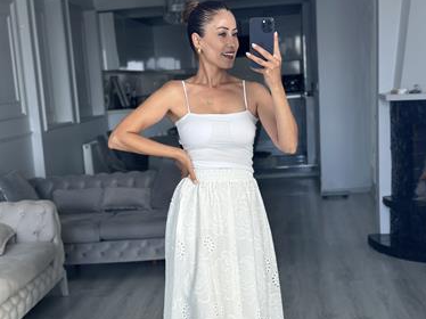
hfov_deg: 29.8
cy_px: 248
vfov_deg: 22.3
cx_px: 215
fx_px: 799
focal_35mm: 65
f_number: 1.78
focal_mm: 6.86
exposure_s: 1/158
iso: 80
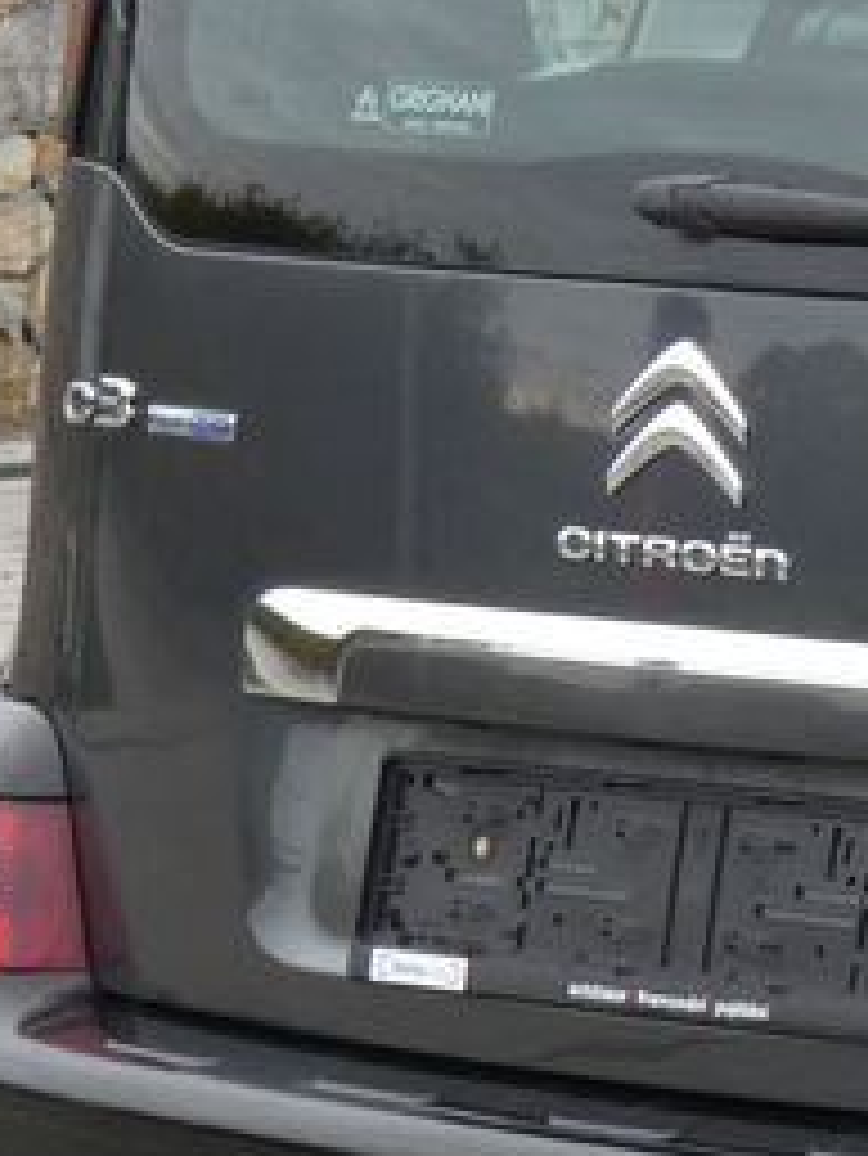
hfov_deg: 5.0
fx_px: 9587
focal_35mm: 287
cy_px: 621
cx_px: 2136
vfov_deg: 6.9
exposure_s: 1/80
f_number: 5.6
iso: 100
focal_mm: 12.9
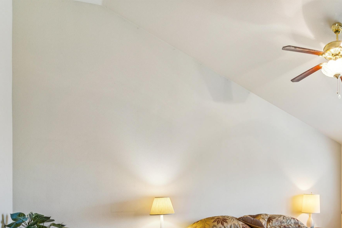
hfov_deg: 57.4
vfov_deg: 42.8
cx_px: 298
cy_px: 199
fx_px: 268
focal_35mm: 28
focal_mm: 16.1
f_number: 13
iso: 400
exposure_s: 1/3.33
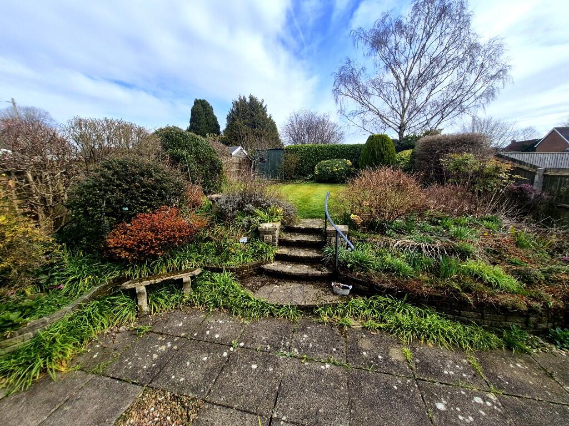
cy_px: 213
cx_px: 284
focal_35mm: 13
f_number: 2.2
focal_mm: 1.74
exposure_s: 1/1500
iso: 50
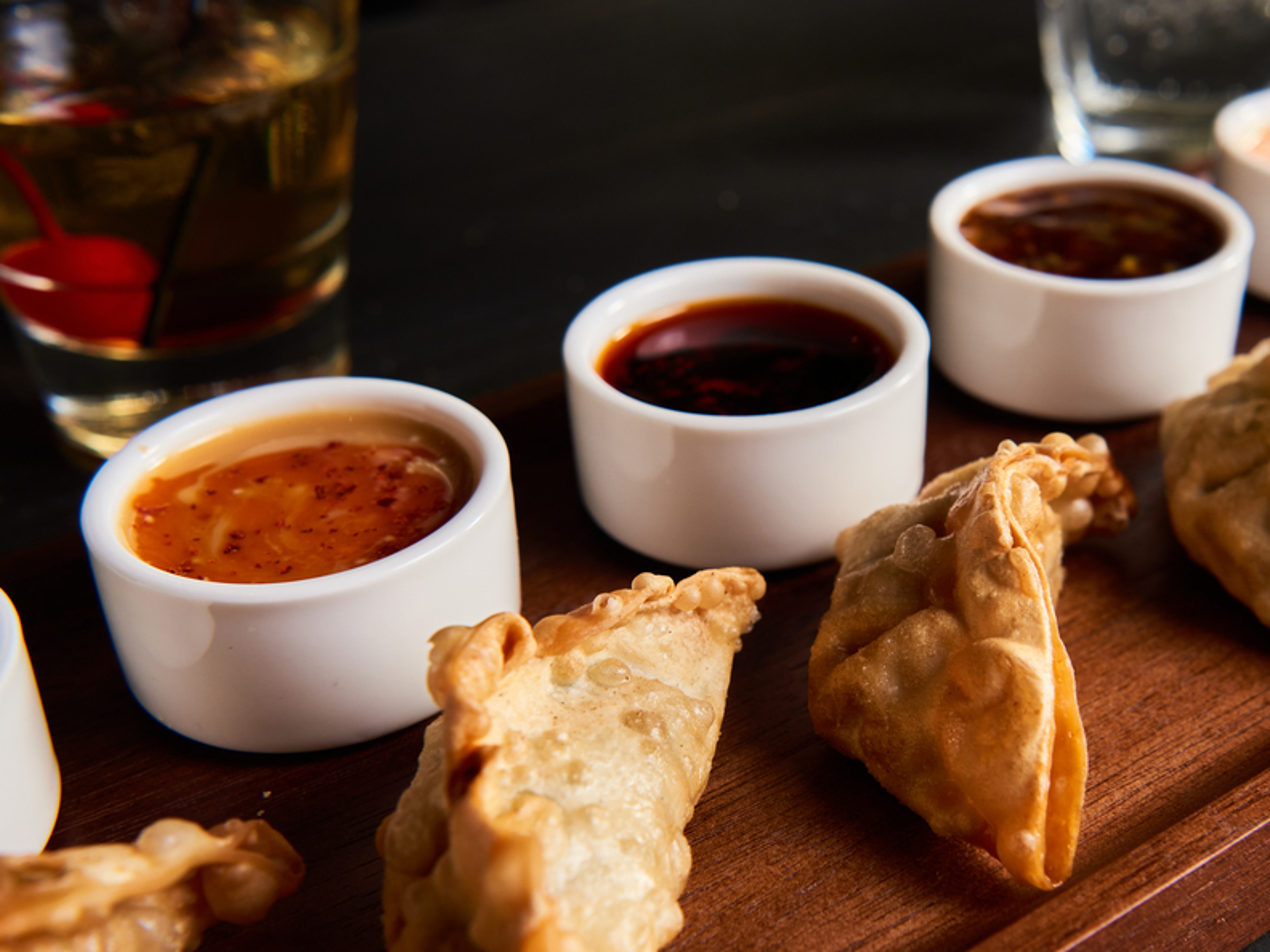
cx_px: 842
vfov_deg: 28.5
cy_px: 515
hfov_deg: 37.1
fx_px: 1871
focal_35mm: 51
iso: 320
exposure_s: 1/125
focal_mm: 35
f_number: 7.1
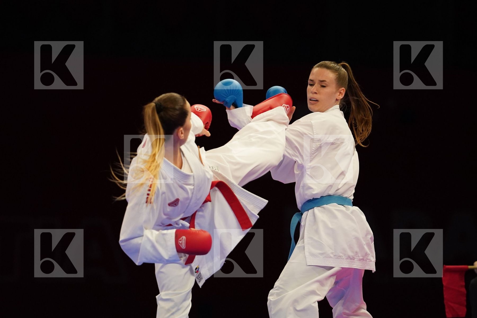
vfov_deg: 4.6
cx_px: 238
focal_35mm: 300
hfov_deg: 6.9
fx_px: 3975
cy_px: 159
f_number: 2.8
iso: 2500
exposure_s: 1/1000
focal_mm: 200
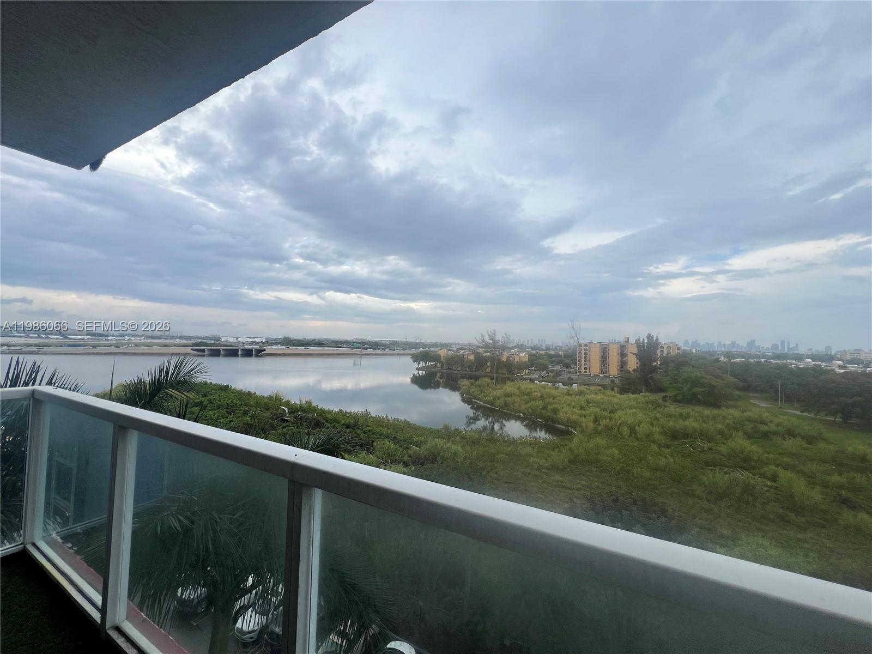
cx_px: 436
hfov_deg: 106.2
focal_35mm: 13
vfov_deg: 89.9
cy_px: 327
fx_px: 327
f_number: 1.8
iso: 32
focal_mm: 1.57
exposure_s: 1/1043
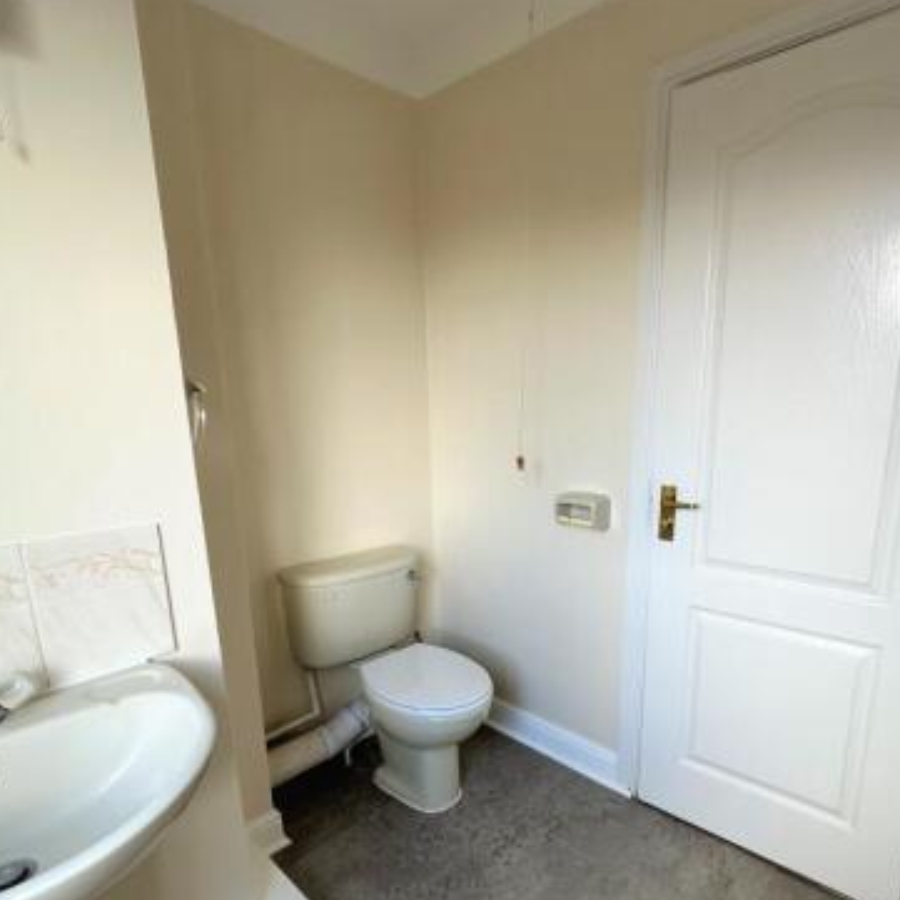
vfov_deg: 74.1
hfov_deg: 74.7
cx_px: 477
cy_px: 535
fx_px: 588
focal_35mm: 20
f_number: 2.2
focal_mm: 2.22
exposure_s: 1/99
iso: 100
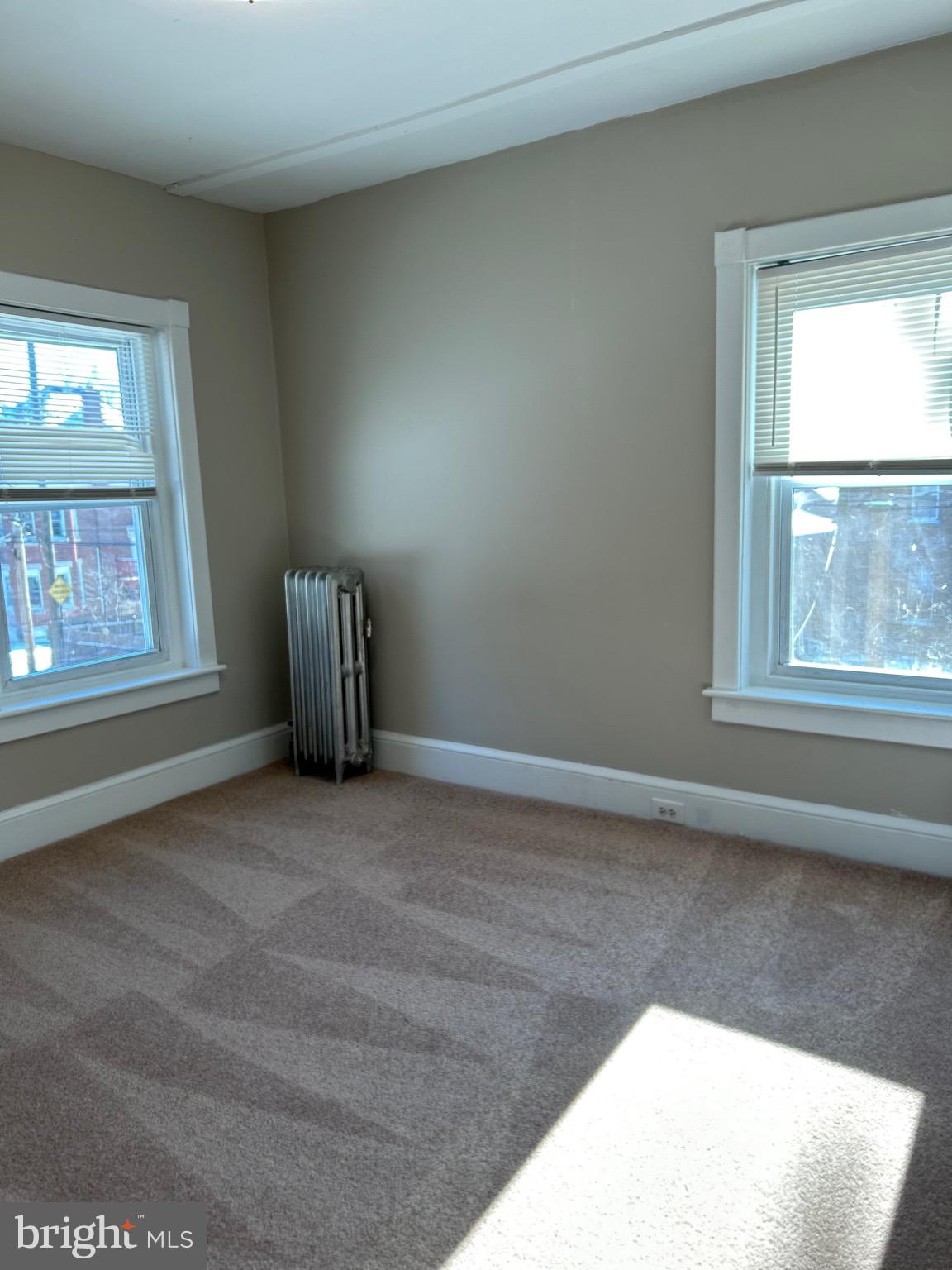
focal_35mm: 26
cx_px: 476
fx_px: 953
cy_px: 635
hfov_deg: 53.1
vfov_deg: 67.3
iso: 50
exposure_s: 1/120
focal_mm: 5.7
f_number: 1.5
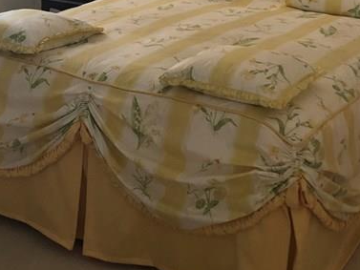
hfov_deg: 25.6
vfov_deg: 18.2
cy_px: -72
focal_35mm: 76
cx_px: 134
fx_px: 791
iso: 40
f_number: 1.8
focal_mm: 4
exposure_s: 1/15
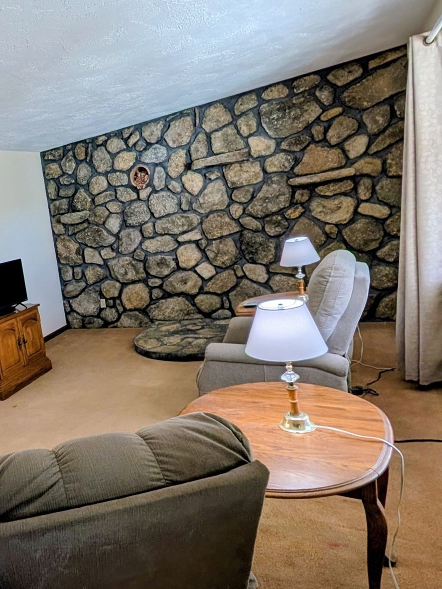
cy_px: 306
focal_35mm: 20
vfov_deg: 81.7
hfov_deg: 53.5
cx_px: 11
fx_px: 340
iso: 53
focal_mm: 2.02
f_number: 1.7
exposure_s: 1/143
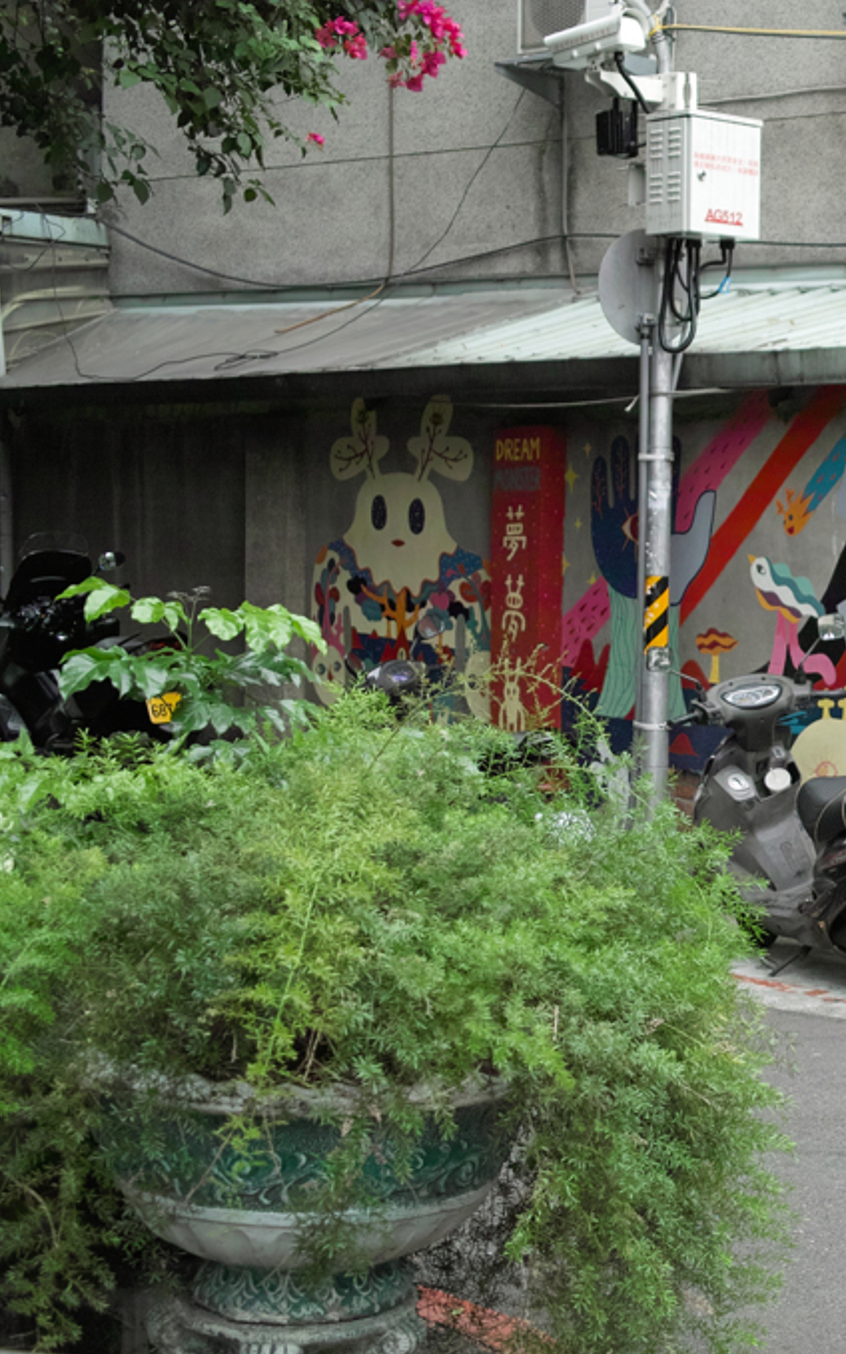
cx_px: 968
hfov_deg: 19.6
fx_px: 2326
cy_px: 678
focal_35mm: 63
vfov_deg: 32.5
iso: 400
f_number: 2.8
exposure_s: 1/160
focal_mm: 24.2
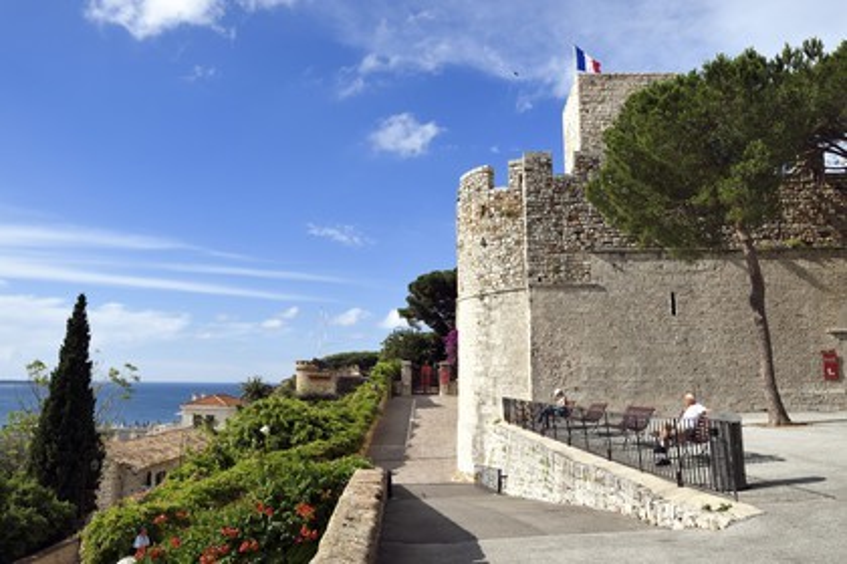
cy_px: 282
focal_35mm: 26
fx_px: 612
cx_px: 424
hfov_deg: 69.4
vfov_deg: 49.6
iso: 200
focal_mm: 26
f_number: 14
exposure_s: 1/320
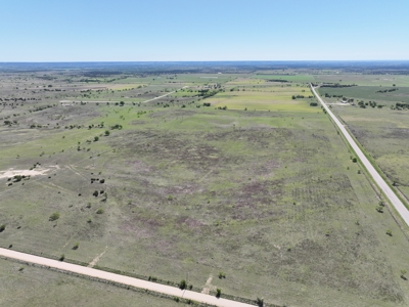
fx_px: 284
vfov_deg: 56.8
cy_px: 154
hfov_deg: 71.6
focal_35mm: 24
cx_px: 204
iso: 110
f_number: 4
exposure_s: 1/2000
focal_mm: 12.29
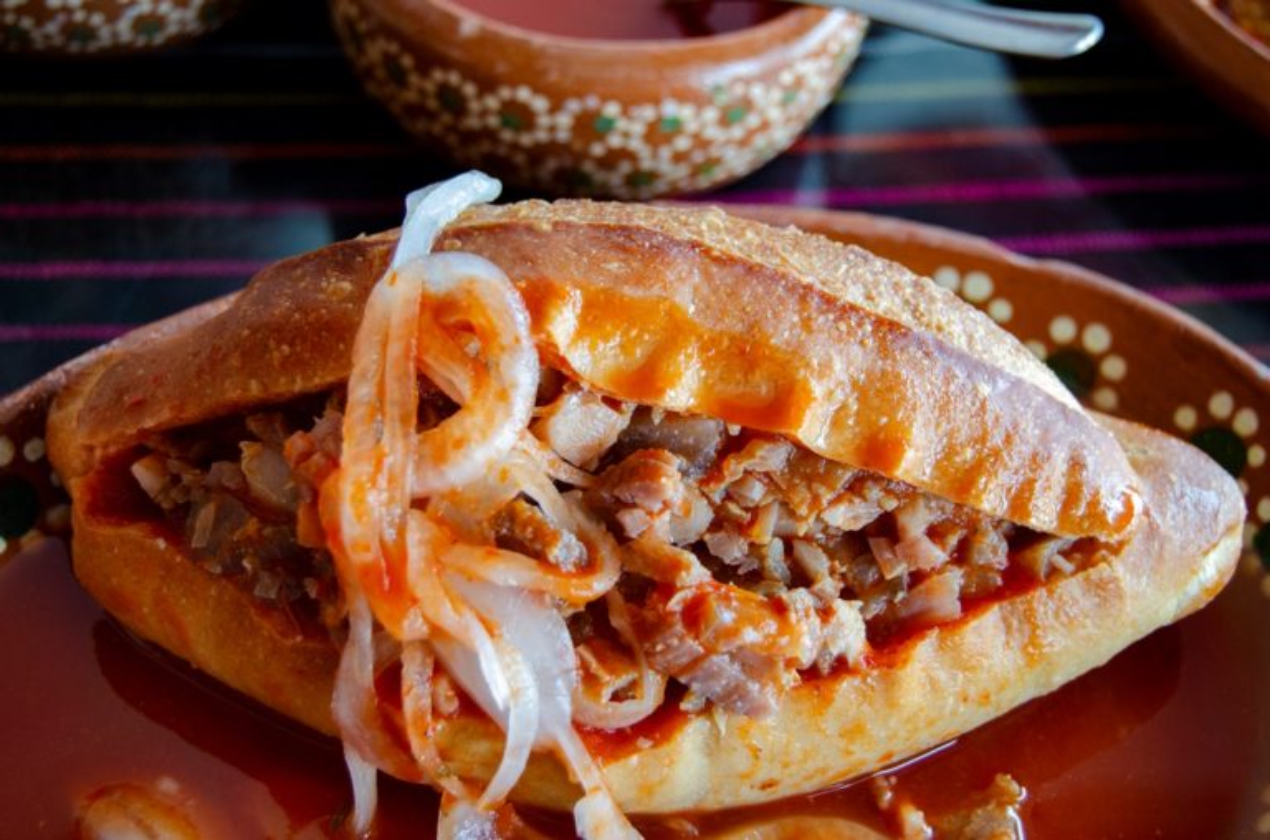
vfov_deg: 22.5
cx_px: 635
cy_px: 420
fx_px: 2111
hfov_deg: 33.5
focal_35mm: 60
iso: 900
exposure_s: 1/60
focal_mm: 40
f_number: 5
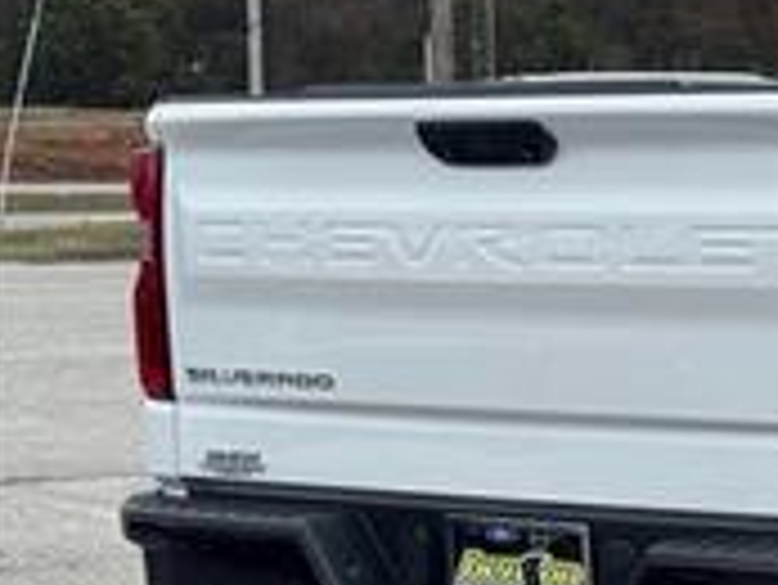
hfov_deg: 13.4
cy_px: 356
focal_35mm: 140
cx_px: 1115
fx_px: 3149
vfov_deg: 10.6
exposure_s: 1/1011
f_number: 1.78
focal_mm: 6.76
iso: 64
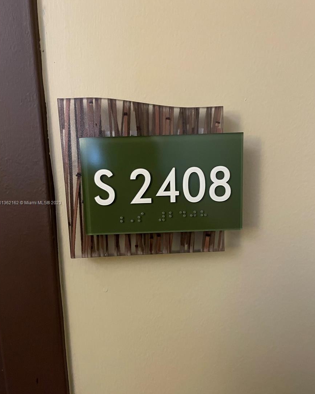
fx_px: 326
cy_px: 203
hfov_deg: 51.5
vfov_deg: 62.2
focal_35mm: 28
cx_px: 158
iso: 640
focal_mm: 4.2
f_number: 1.6
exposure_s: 1/30
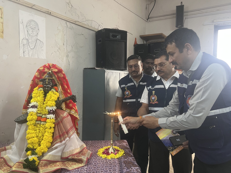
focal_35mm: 26
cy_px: 86
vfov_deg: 53.1
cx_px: 116
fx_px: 174
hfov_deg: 67.3
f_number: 1.5
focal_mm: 5.7
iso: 250
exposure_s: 1/50
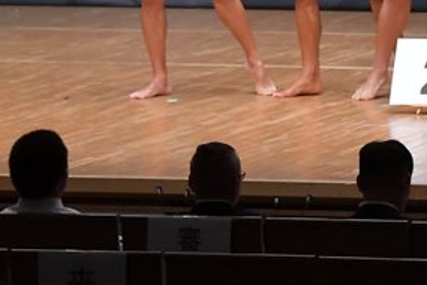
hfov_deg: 4.8
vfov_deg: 3.2
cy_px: -92
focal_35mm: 427
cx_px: 575
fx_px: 5064
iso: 6400
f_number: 5.6
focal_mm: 105
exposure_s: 1/400
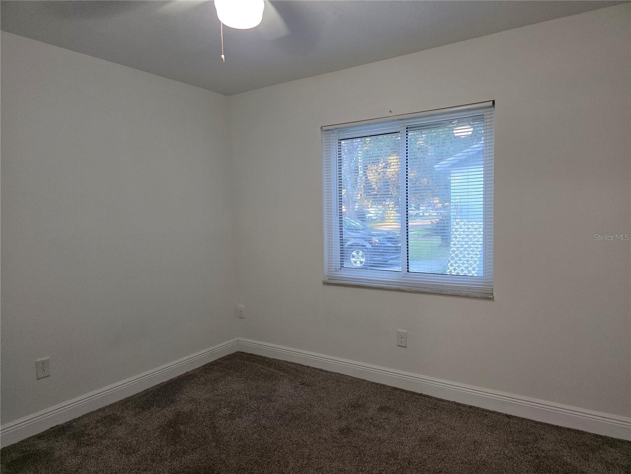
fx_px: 419
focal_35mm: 23
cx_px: 316
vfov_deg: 58.9
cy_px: 237
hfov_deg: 73.9
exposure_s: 1/120
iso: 320
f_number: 1.7
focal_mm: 6.3
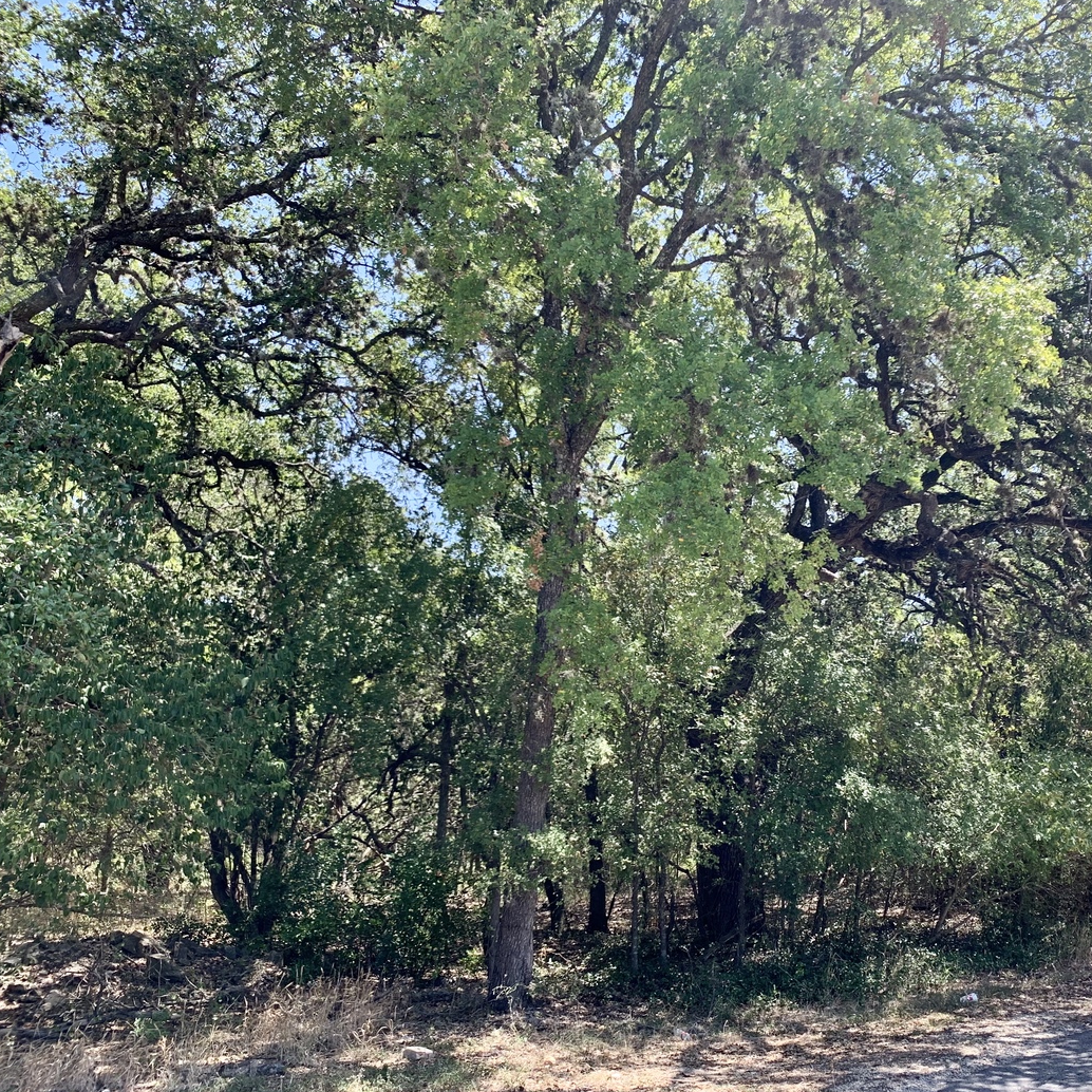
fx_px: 1142
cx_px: 679
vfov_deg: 51.1
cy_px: 554
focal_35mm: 32
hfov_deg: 50.6
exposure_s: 1/322
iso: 25
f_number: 1.8
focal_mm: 4.25
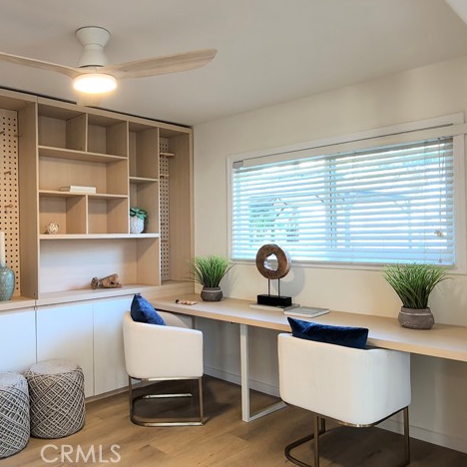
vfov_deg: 55.6
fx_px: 443
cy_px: 229
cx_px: 154
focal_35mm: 29
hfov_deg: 54.4
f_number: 2.2
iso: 320
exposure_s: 1/40
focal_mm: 1.95
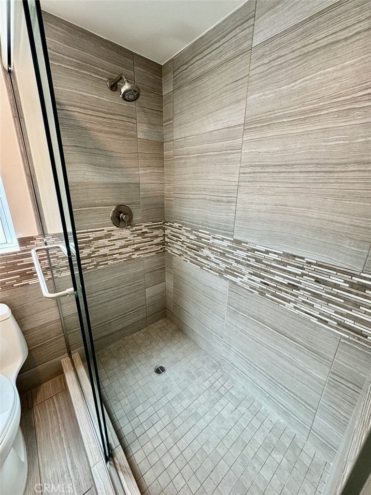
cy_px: 248
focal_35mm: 14
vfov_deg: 102.1
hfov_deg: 85.7
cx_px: 186
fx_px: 200
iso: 200
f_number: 2.2
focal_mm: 2.22
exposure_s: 1/120
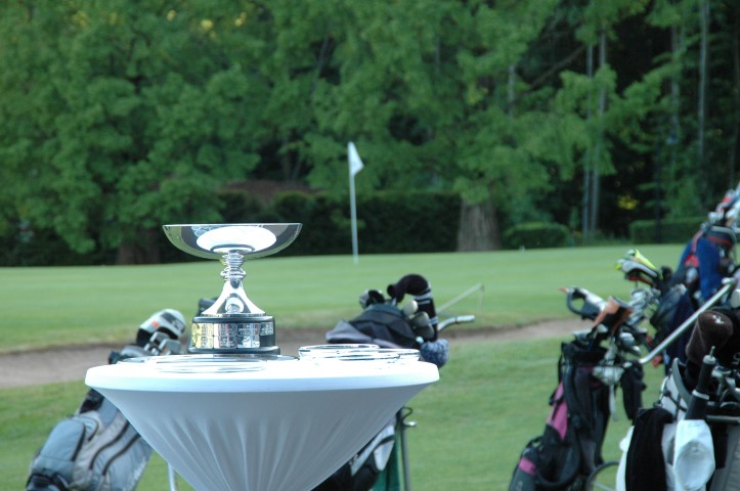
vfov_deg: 10.7
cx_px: 370
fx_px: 2617
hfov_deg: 16.1
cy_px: 246
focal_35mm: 128
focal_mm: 85
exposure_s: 1/160
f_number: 6.3
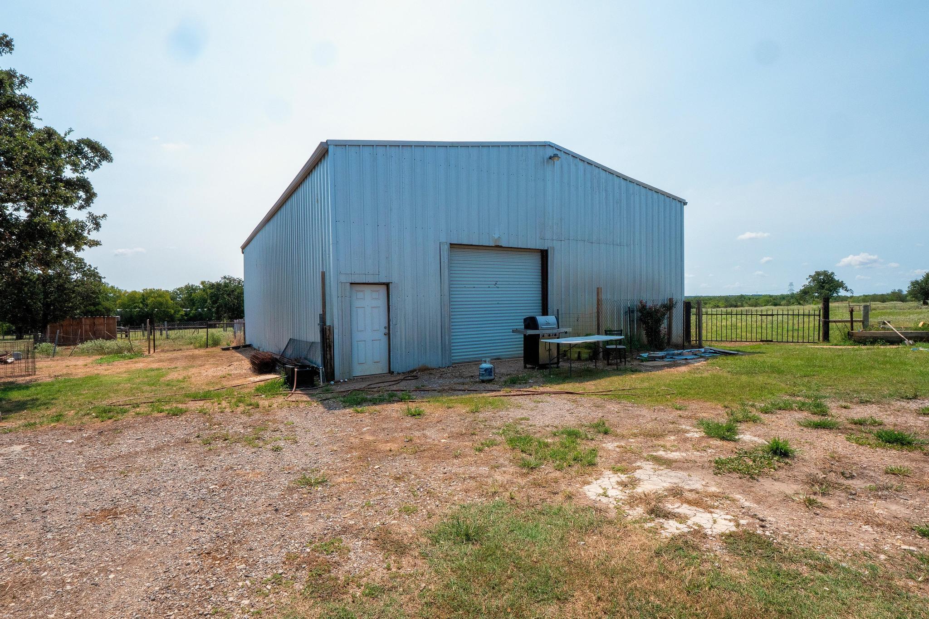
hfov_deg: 96.7
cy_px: 310
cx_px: 464
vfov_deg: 73.7
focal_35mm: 16
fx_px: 413
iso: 200
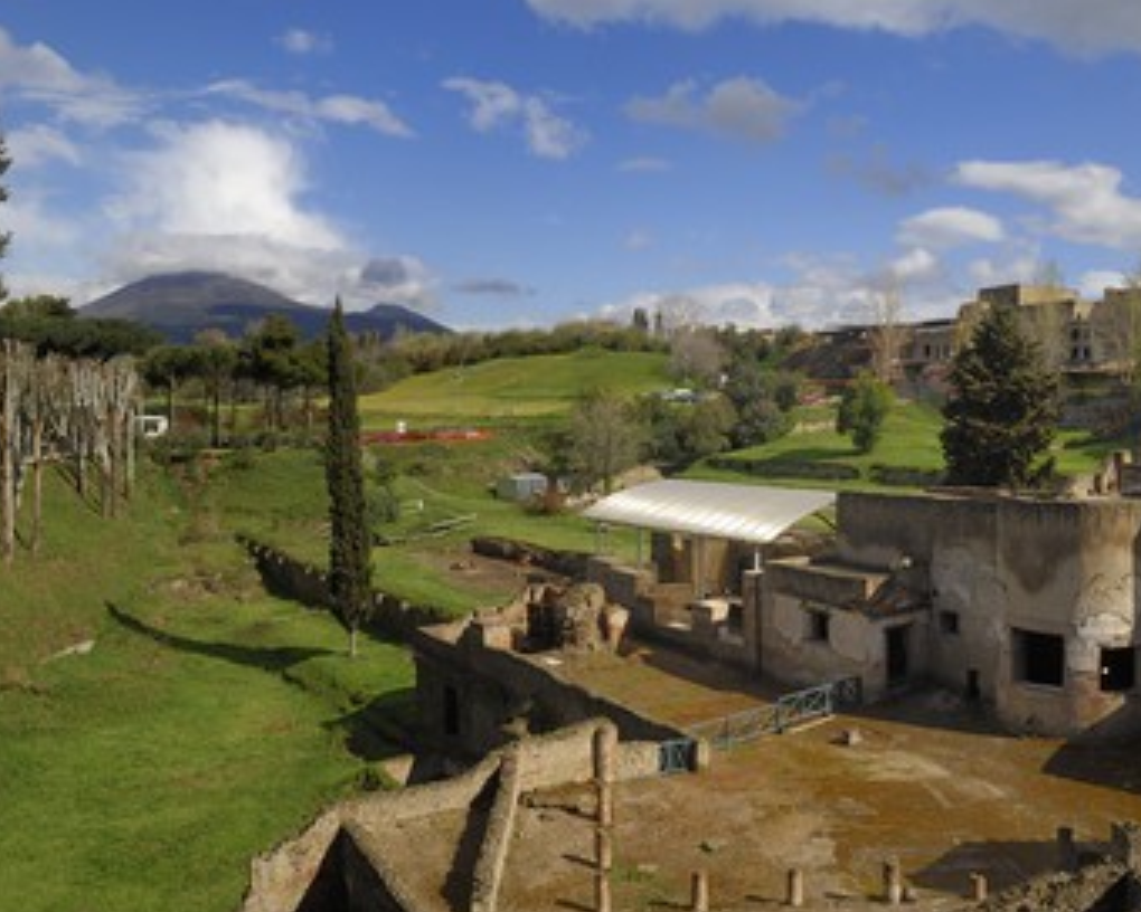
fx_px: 999
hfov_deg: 58.8
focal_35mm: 30
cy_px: 453
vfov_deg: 49.1
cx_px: 700
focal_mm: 17
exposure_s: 1/125
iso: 100
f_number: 12
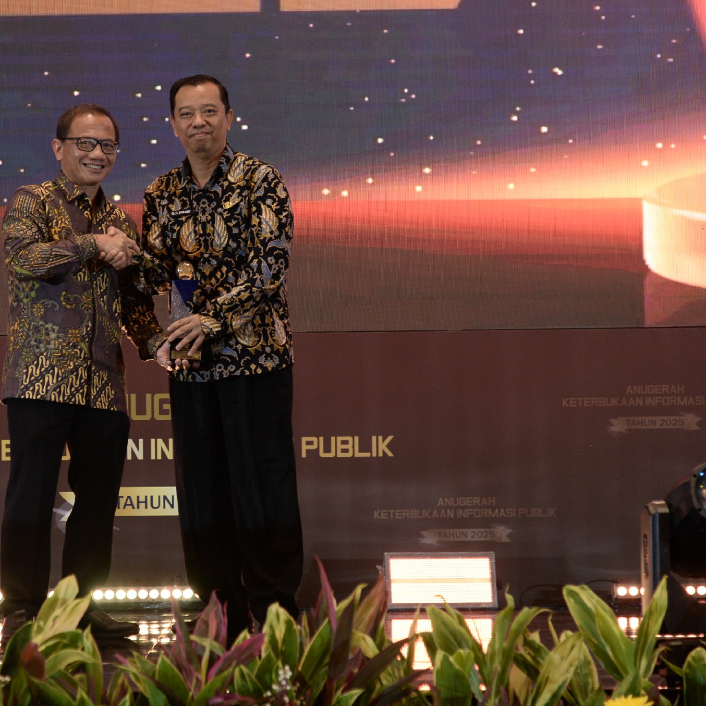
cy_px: 314
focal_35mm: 128
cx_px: 164
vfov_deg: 13.6
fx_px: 2954
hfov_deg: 13.6
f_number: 4.5
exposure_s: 1/100
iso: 1600
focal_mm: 85
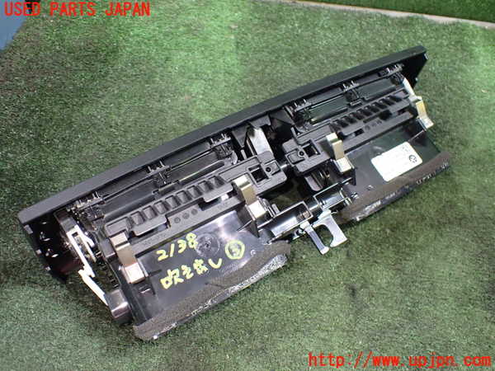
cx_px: 248
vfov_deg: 46.8
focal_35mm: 30
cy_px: 186
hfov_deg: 60.0
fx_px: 429
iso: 800
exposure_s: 1/40
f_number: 2.3
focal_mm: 5.4
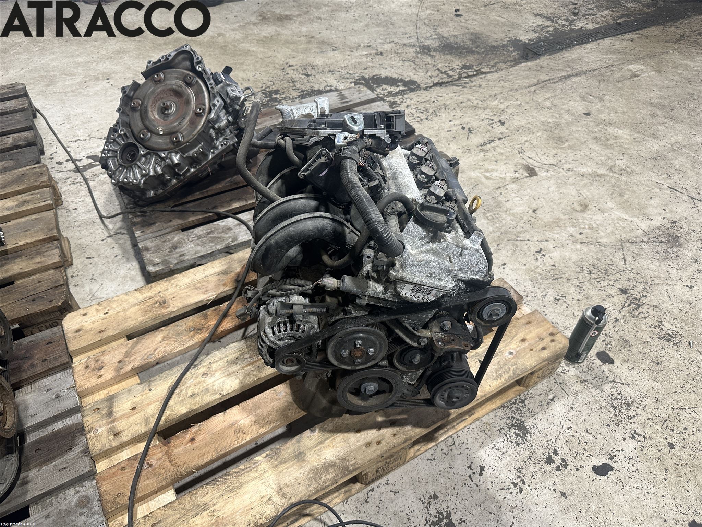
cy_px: 264
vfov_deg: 56.8
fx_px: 487
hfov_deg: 71.6
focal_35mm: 24
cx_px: 351
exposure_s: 1/100
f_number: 1.78
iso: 125
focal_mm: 6.86
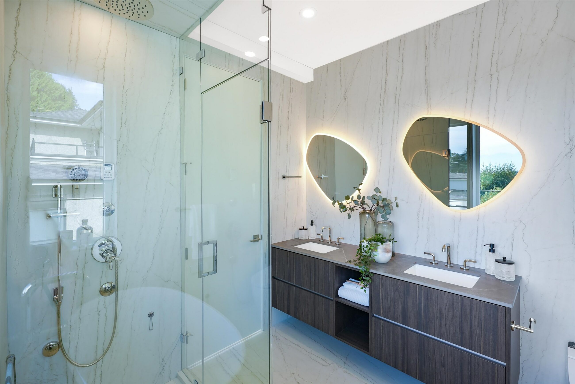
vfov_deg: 73.8
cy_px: 192
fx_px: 256
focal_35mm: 16
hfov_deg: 96.7
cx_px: 288
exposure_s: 1/20
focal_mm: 16
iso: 80
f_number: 6.3
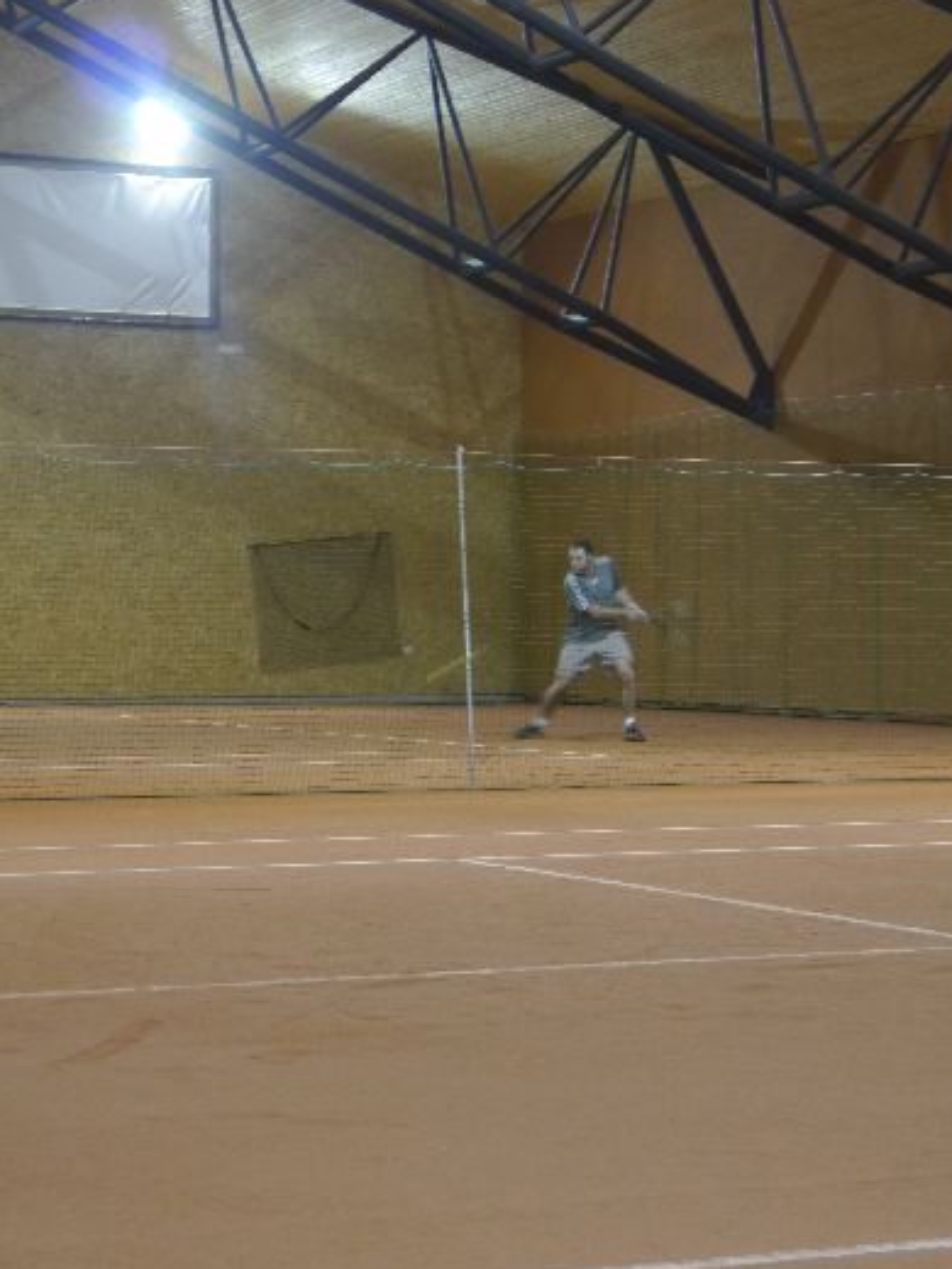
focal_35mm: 97
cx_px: 508
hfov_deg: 15.2
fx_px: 3557
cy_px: 639
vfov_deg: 20.2
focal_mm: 42
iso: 800
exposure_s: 1/20
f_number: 5.6
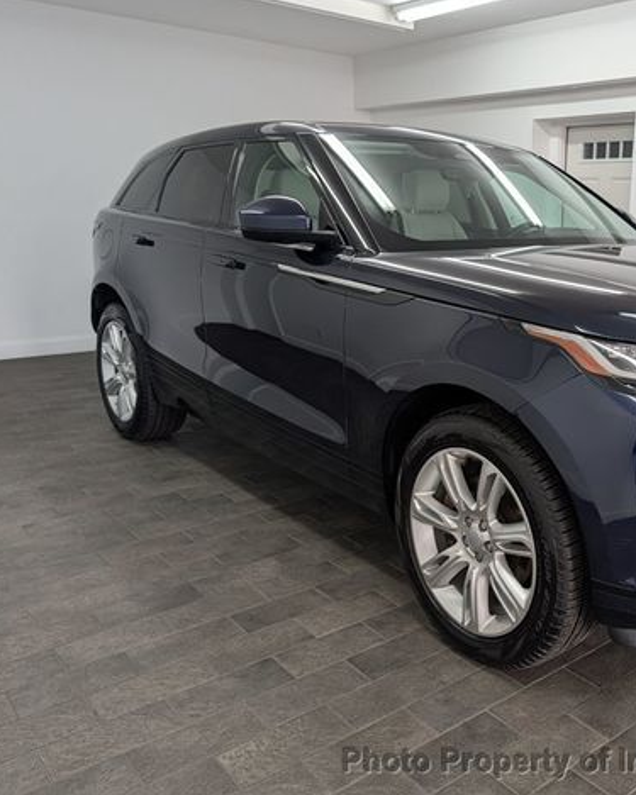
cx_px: 505
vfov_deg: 55.7
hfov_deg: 43.7
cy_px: 390
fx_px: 753
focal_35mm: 32
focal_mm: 6.9
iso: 89
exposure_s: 1/120
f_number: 1.68
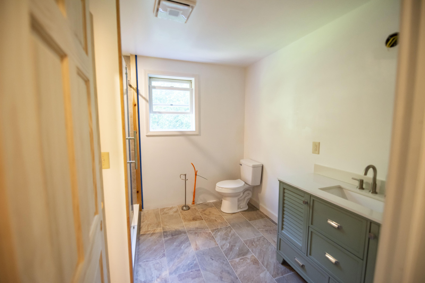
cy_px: 142
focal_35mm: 15
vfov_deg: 77.4
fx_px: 177
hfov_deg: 100.4
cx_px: 212
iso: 1250
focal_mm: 15
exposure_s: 1/160
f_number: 2.8
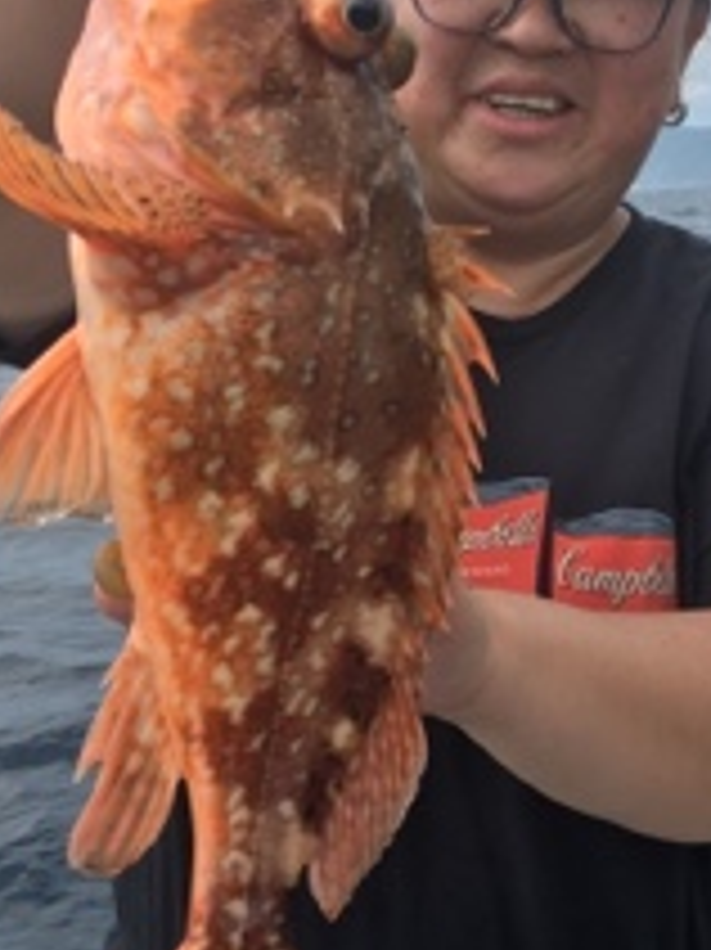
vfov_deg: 35.0
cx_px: 544
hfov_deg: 26.2
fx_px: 1508
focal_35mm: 55
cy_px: 464
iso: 25
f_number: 2.2
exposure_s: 1/1026
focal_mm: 4.15
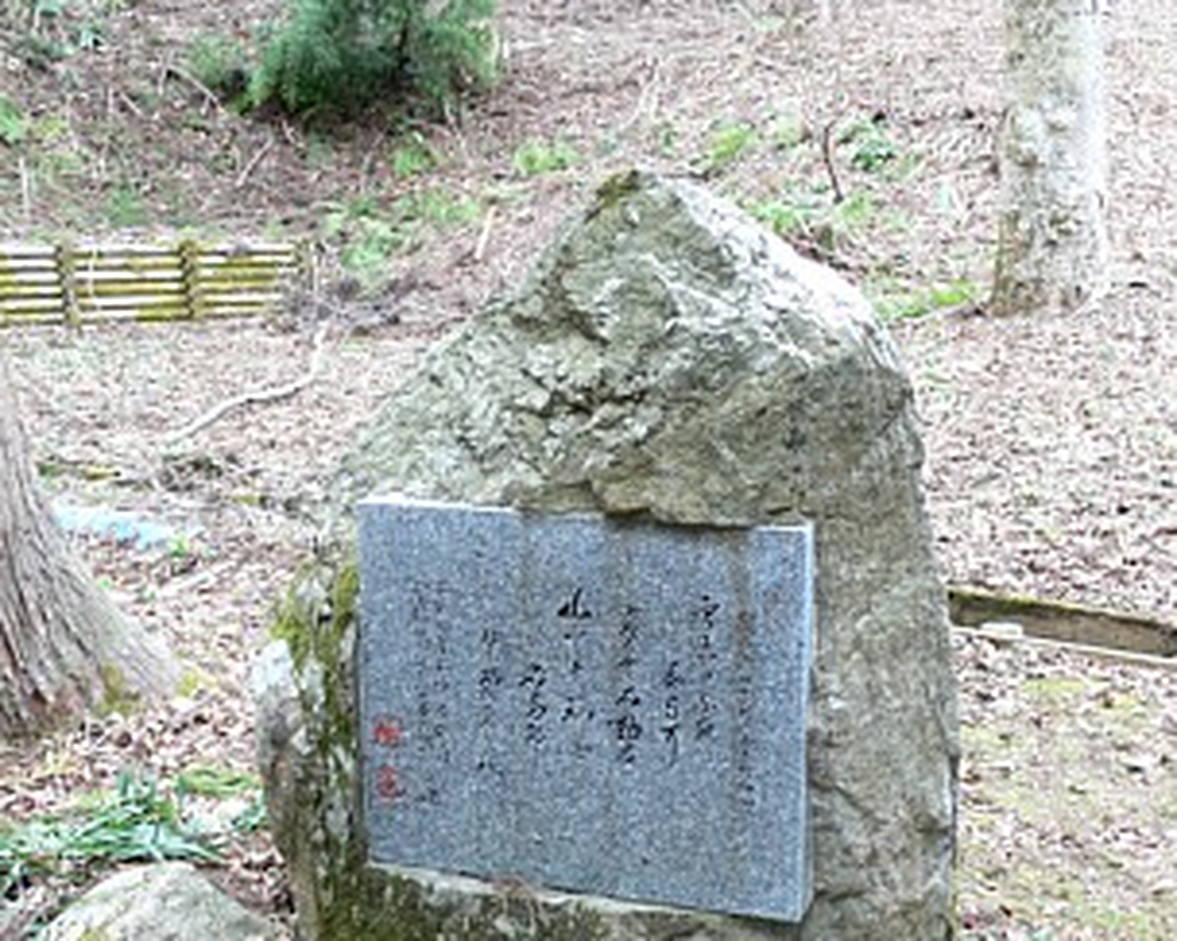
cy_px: 550
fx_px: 1567
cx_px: 619
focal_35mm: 45
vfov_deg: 33.3
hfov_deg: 41.2
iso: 100
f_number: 2.8
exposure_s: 1/30
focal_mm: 7.4
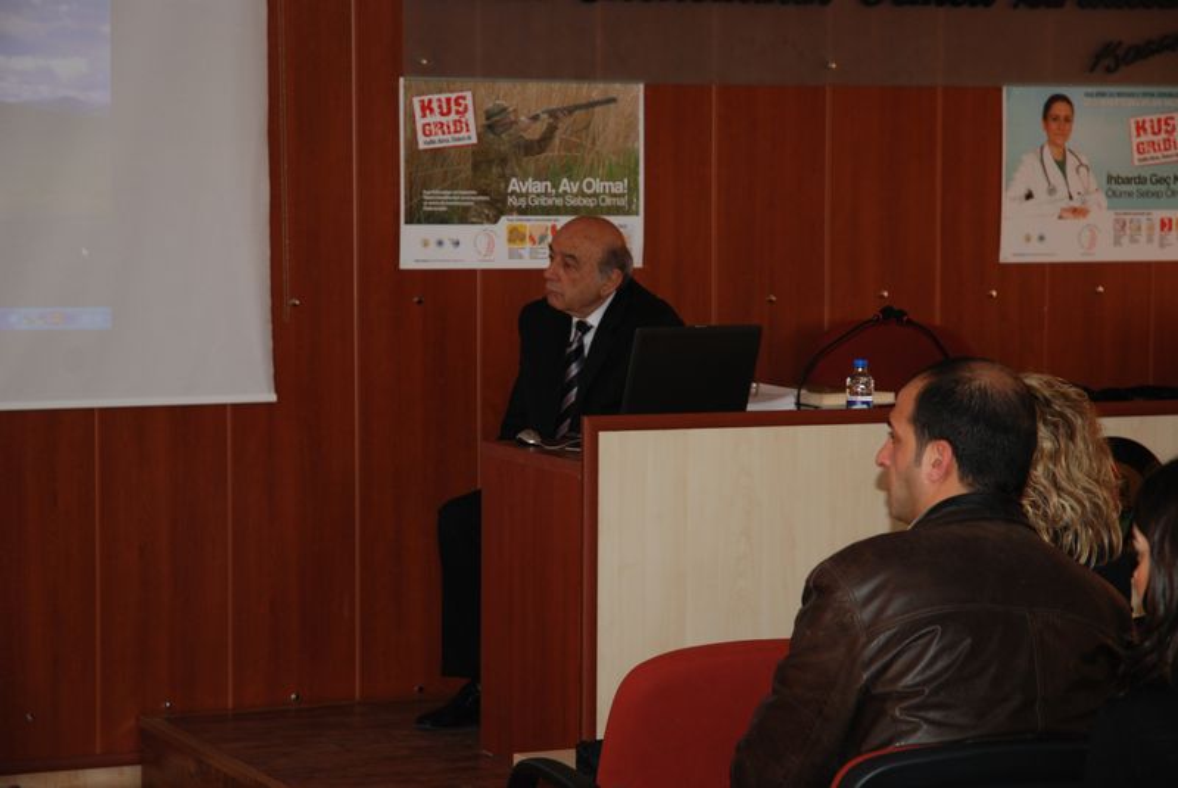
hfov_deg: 19.4
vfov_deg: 13.1
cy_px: 394
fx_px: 3439
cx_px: 589
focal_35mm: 105
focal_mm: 70
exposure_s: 1/60
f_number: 4.5
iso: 400
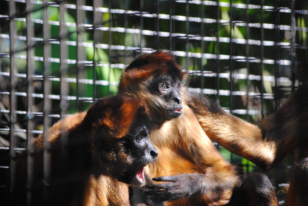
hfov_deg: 7.8
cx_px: 154
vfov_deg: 5.2
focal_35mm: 262
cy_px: 103
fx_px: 2248
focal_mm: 175
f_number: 5.3
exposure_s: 1/320
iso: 400
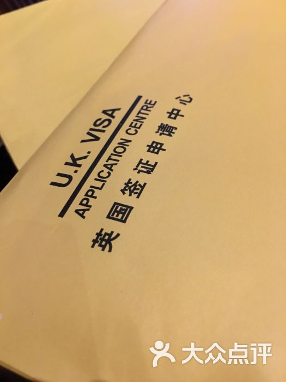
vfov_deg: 61.7
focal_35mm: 29
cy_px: 191
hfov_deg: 48.2
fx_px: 319
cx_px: 143
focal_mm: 4.15
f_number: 2.2
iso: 250
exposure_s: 1/17
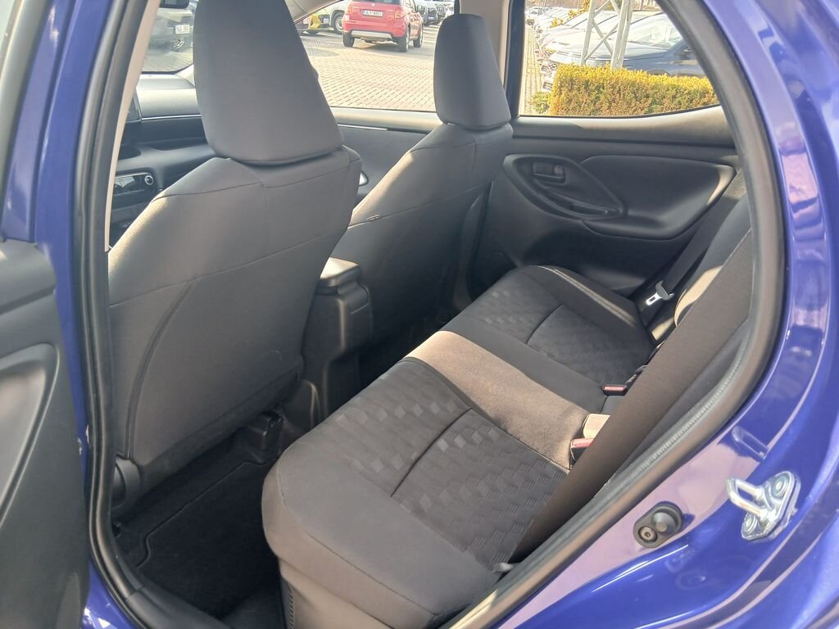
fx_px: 630
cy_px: 314
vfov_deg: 53.1
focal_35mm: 26
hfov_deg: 67.3
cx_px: 420
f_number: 1.8
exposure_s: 1/60
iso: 64
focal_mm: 3.98
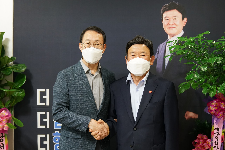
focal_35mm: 42
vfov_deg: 31.9
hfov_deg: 46.4
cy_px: 75
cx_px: 112
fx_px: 263
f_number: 2.8
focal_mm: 28
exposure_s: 1/100
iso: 1600
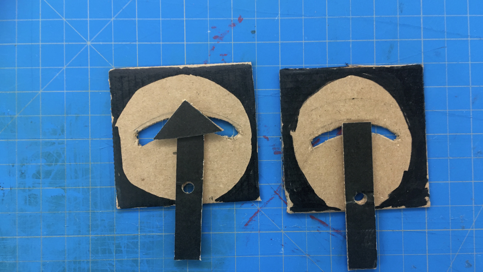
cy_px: 147
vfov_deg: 36.7
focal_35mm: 32
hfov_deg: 61.0
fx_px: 410
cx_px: 243
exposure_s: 1/30
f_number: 2.2
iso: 125
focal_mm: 4.15
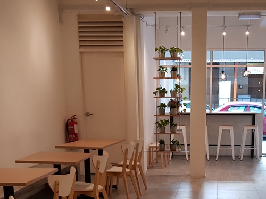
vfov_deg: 26.6
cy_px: 198
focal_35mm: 52
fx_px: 400
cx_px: 196
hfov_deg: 36.1
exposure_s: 1/50
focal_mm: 4.3
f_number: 1.7
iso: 80
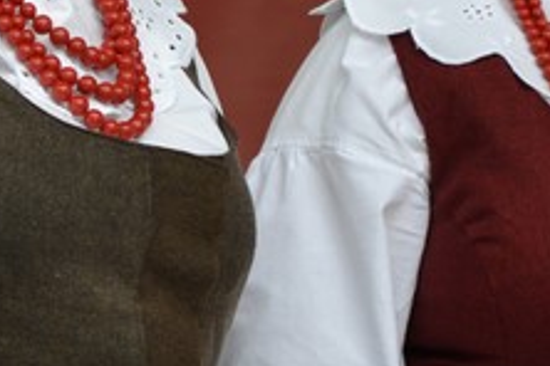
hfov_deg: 5.4
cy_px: -56
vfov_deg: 3.6
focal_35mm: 378
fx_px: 5775
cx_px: 40
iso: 250
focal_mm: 70
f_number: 5.6
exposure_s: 1/125
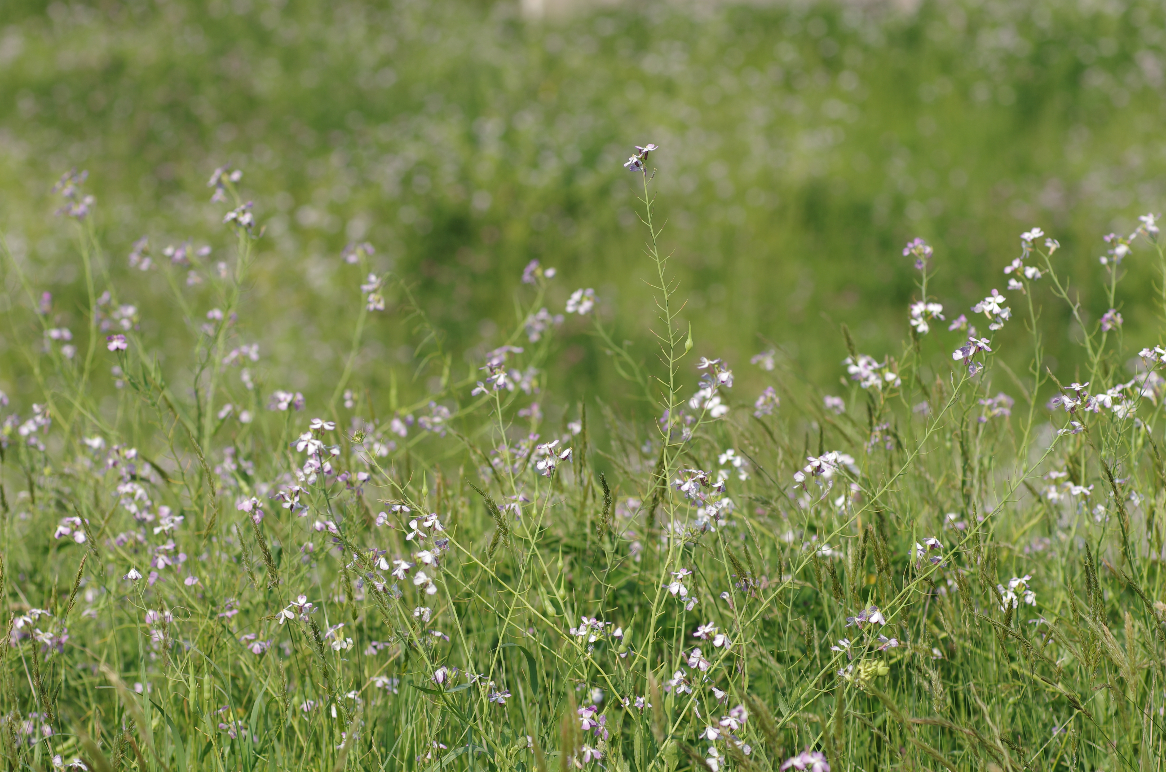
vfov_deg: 10.7
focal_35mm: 127
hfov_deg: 16.2
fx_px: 4105
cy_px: 386
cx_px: 583
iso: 100
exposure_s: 1/1000
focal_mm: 85
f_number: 2.8
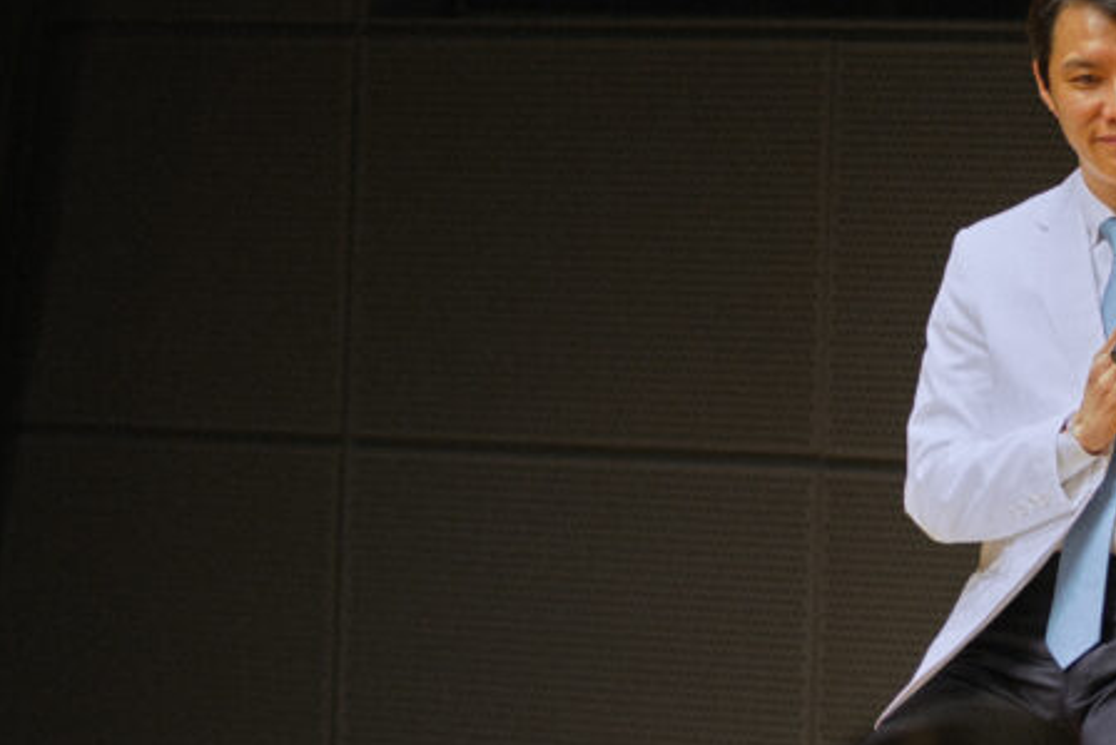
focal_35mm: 291
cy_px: 308
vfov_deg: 4.7
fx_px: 9028
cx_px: 1208
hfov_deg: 7.0
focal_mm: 85
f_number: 1.8
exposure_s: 1/400
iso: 160
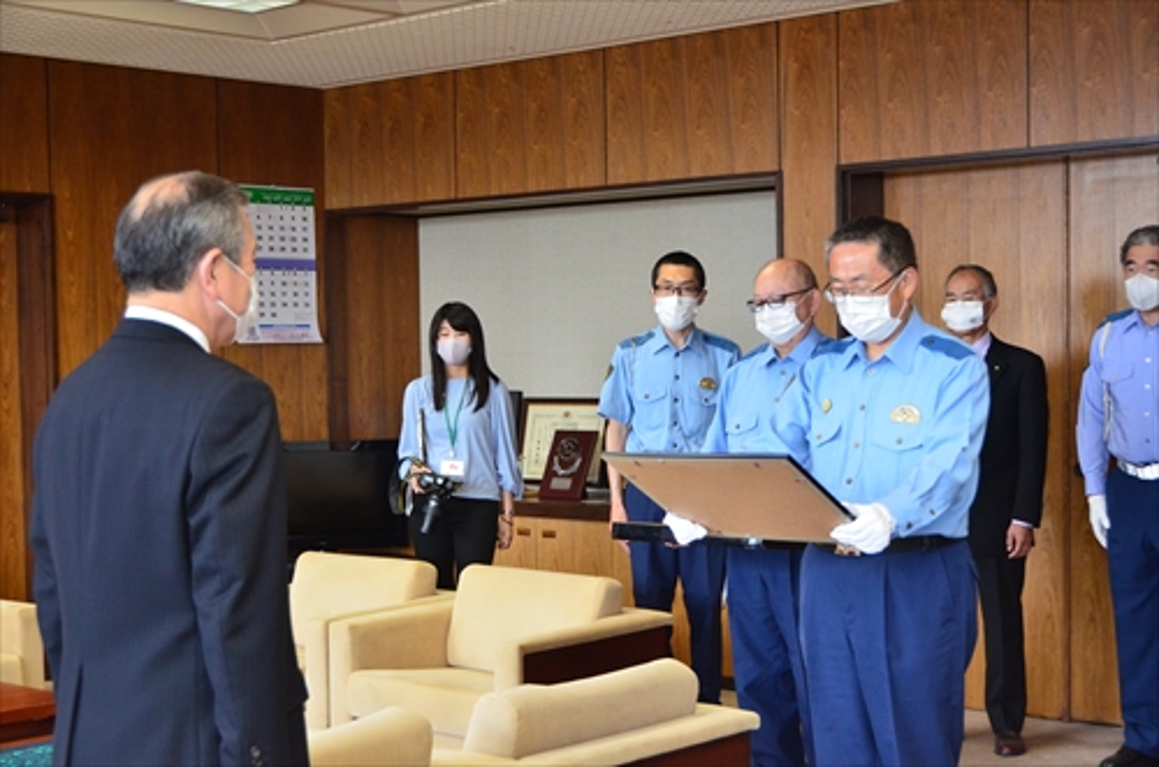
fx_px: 1831
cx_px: 580
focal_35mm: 57
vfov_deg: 23.7
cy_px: 384
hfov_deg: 35.1
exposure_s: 1/250
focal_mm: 38
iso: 2000
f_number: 5
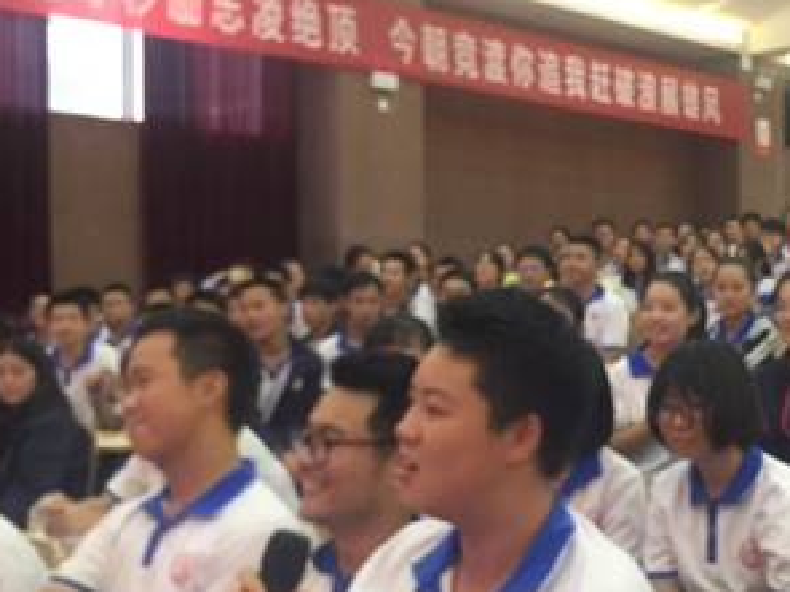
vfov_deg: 24.8
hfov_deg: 32.2
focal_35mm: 59
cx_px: 581
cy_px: 346
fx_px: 1346
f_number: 2.2
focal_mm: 4.15
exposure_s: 1/10
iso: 100
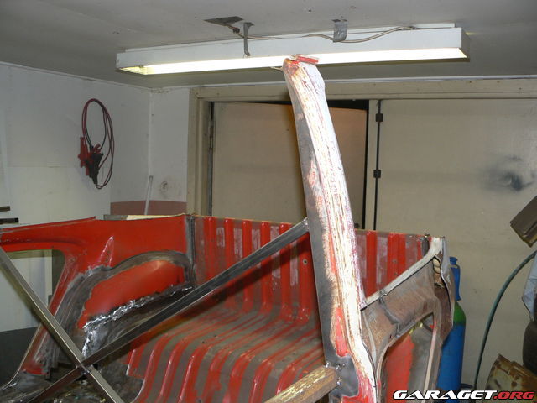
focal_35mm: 36
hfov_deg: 51.4
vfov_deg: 39.7
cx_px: 268
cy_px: 202
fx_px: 558
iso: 100
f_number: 2.8
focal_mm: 6
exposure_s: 1/30
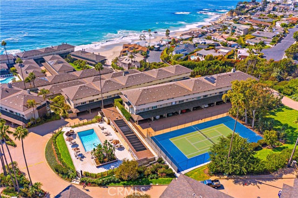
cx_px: 149
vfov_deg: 46.4
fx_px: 232
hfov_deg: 65.5
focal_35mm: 28
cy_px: 99
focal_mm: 10.26
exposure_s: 1/1250
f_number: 3.2
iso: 100
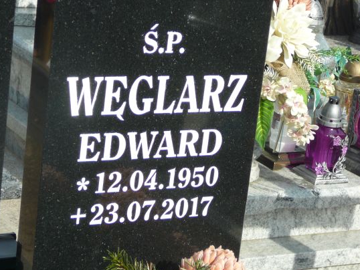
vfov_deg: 13.1
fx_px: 1176
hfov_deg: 17.4
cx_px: 155
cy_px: 139
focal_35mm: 113
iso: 80
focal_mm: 14.1
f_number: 3.9
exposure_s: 1/640
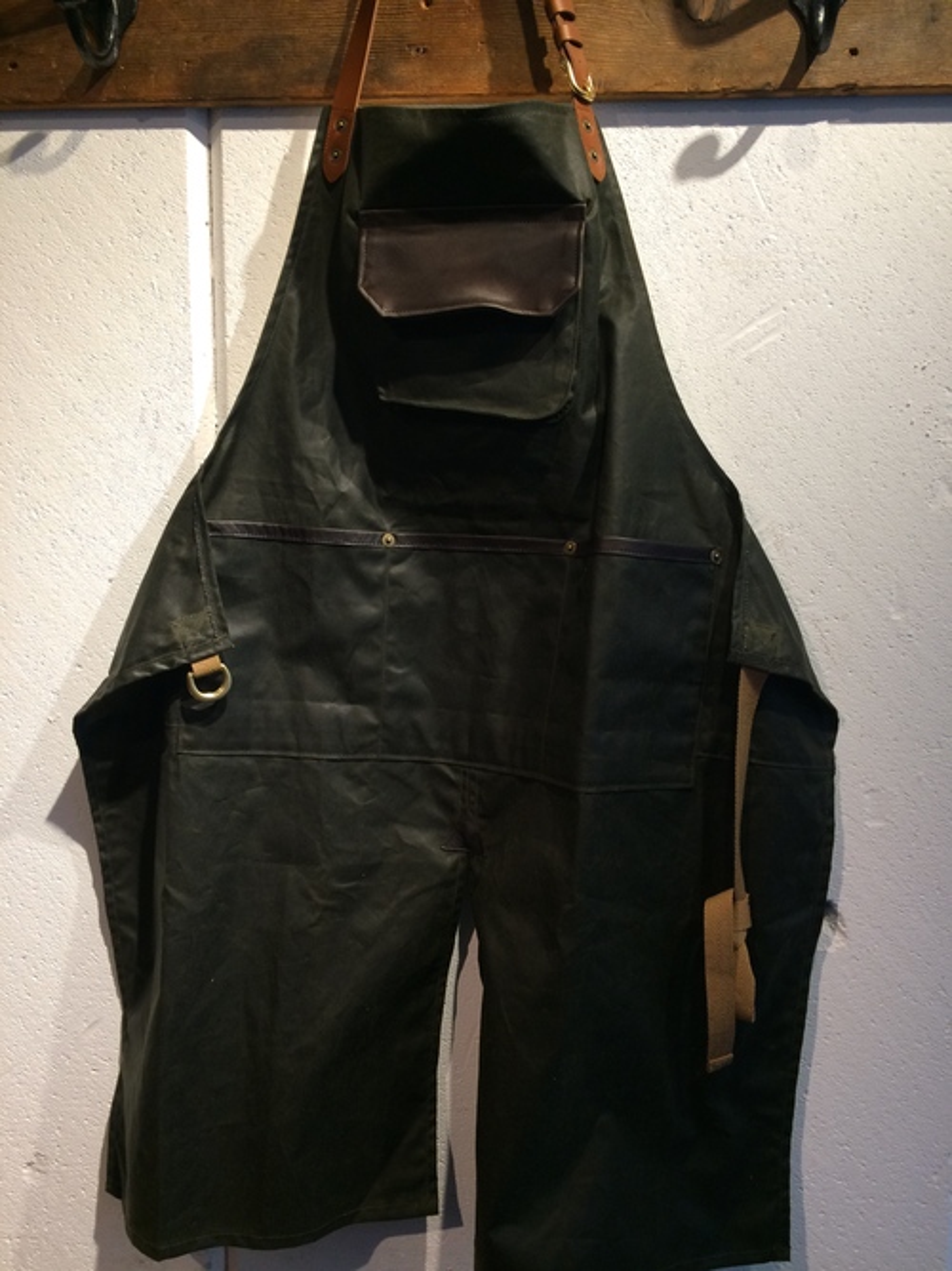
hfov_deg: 48.2
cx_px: 476
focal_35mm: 29
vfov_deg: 61.7
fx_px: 1064
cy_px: 636
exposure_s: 1/33
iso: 50
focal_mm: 4.15
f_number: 2.2
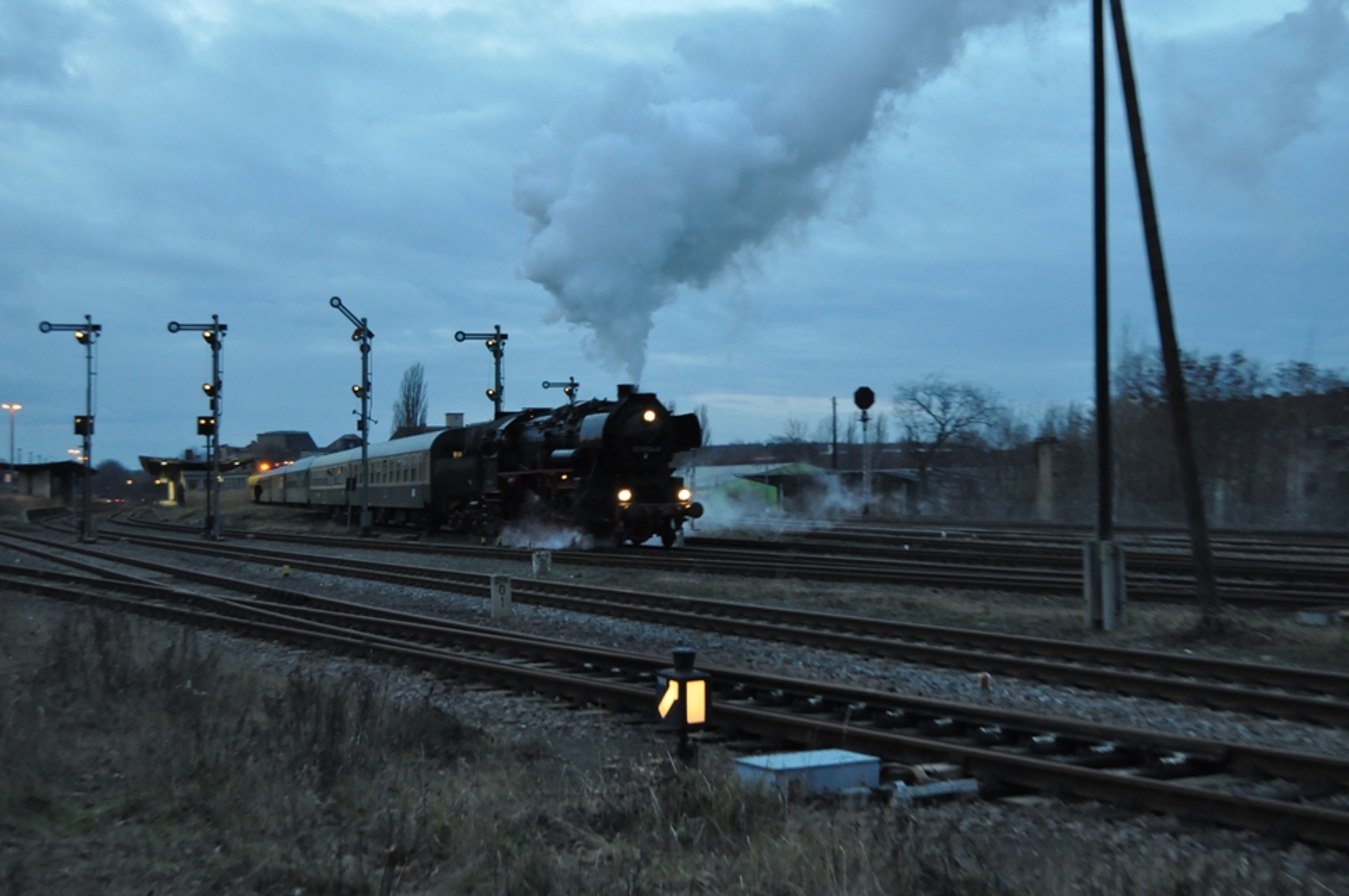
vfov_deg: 26.4
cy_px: 426
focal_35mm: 51
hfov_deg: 38.9
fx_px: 1908
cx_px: 715
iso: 1600
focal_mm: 32
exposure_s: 1/15
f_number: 4.8
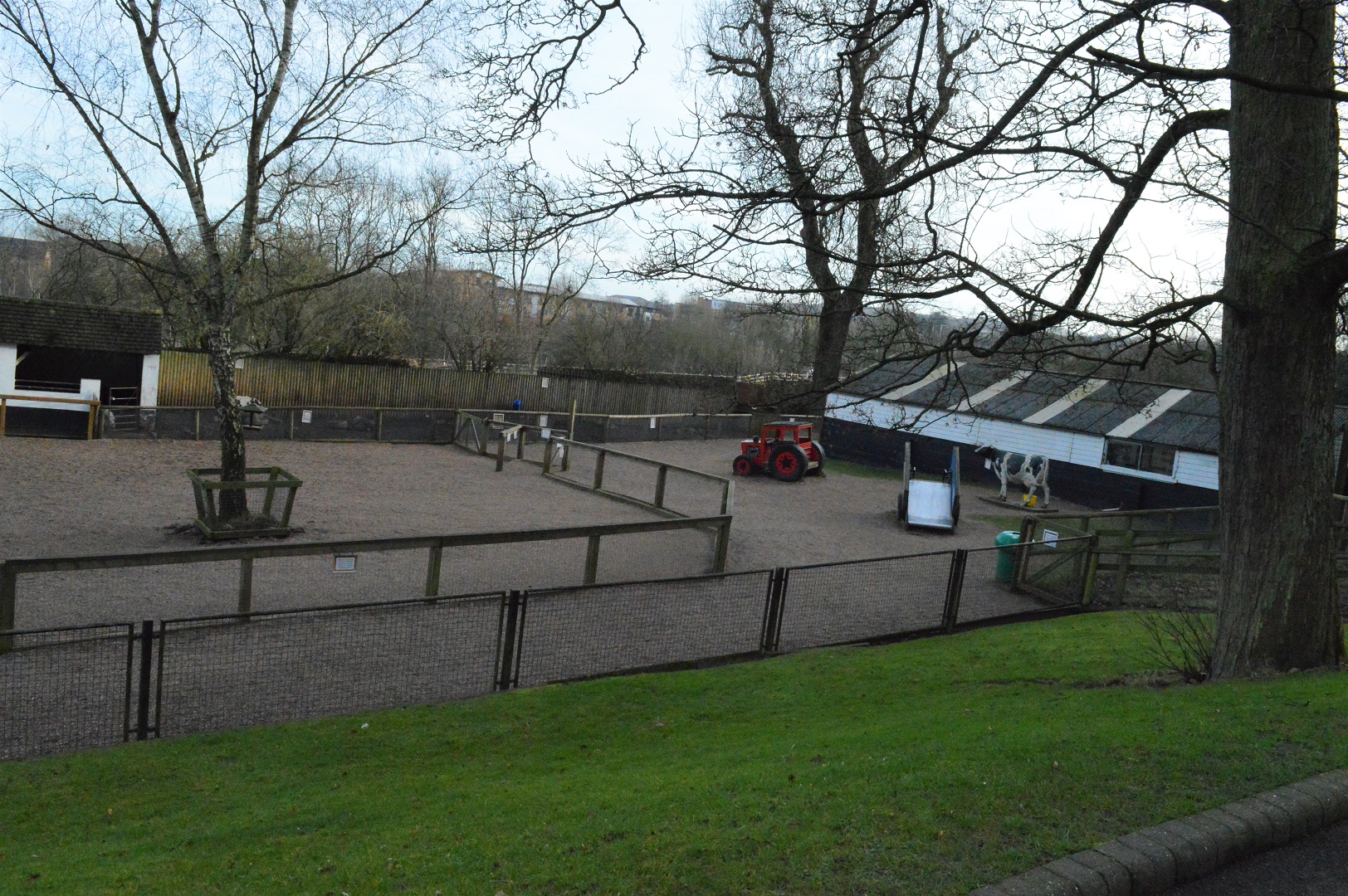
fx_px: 1010
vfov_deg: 47.9
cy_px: 448
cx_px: 674
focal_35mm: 27
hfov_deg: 67.4
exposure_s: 1/2000
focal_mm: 18
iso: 6400
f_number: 13
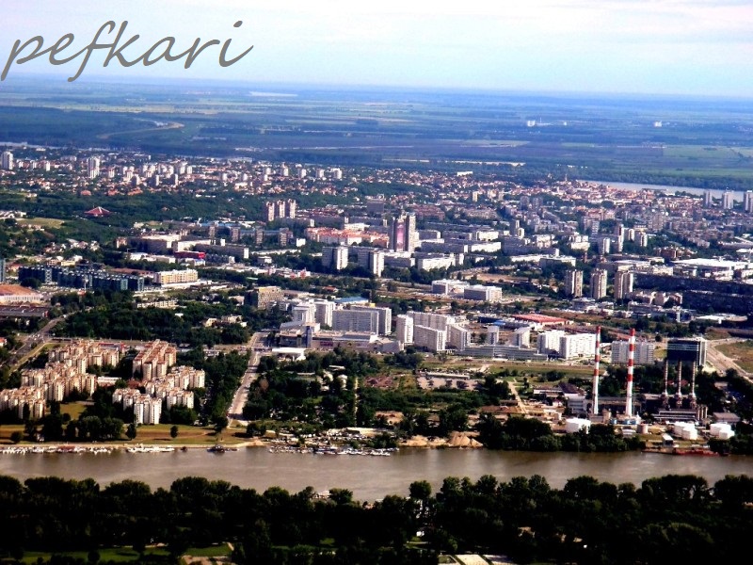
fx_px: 2219
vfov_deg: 14.5
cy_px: 282
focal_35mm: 102
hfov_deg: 19.3
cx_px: 376
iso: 80
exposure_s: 1/250
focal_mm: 18.2
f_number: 5.1
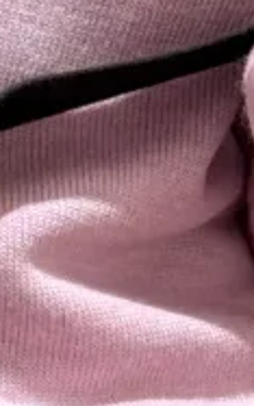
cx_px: -48
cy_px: 706
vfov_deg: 5.3
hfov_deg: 3.4
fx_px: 4327
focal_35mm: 391
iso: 100
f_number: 1.78
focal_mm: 6.76
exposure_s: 1/50
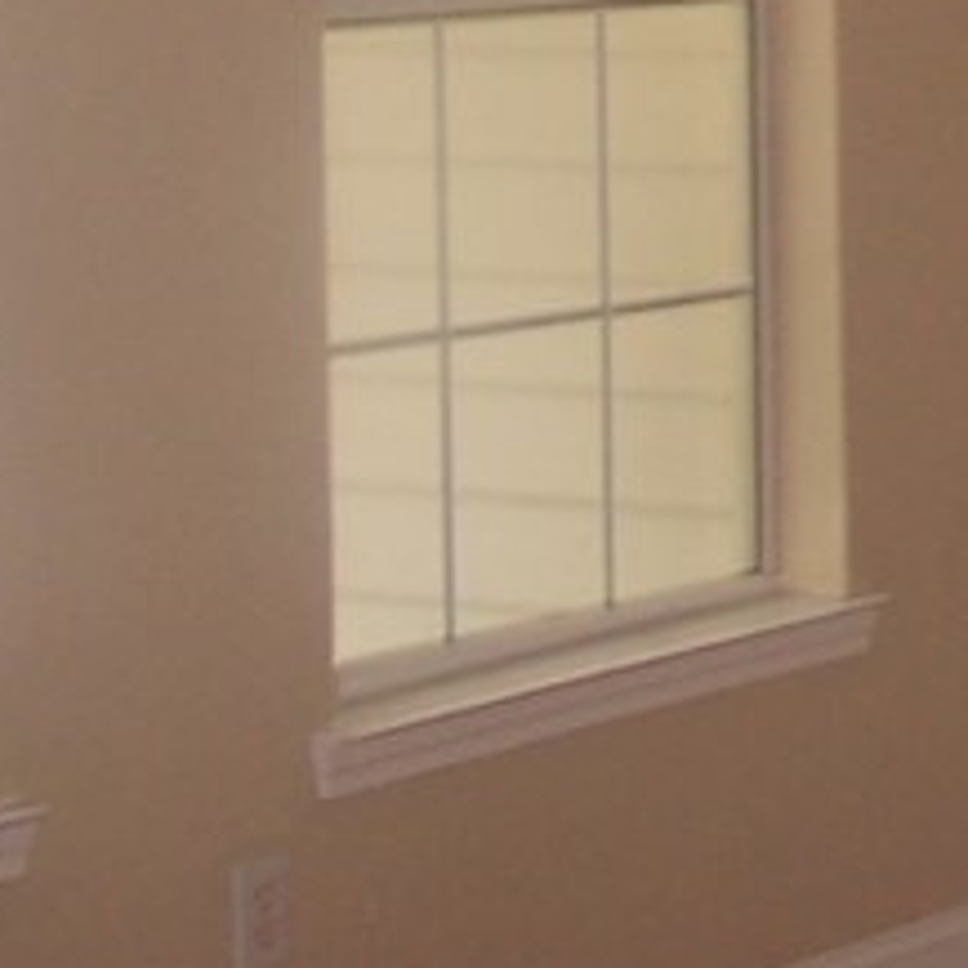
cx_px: 1717
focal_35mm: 167
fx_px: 5283
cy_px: -343
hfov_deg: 9.9
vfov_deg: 10.2
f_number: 2.8
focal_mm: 6.7
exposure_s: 1/60
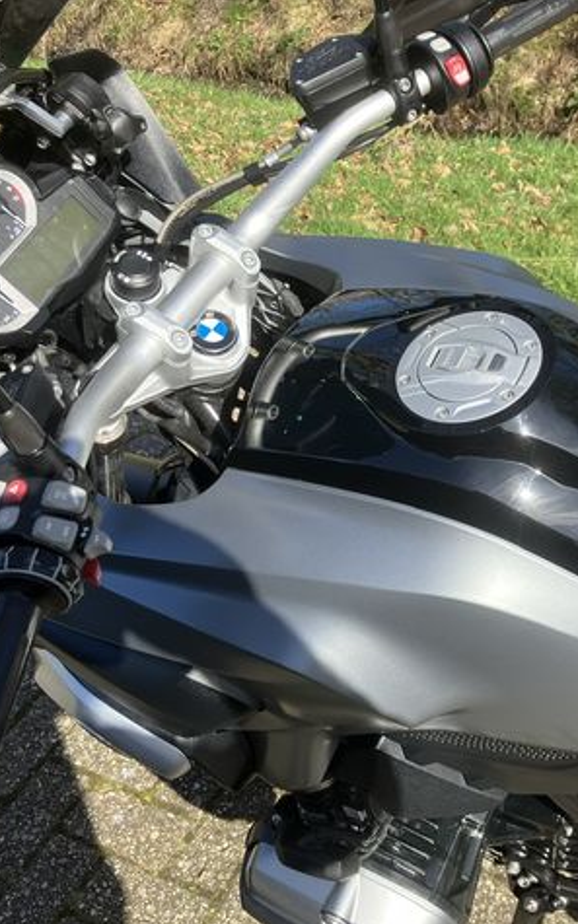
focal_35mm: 40
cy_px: 465
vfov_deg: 49.3
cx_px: 395
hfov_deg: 31.7
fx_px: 1008
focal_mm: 3.99
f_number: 1.8
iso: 32
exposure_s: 1/695
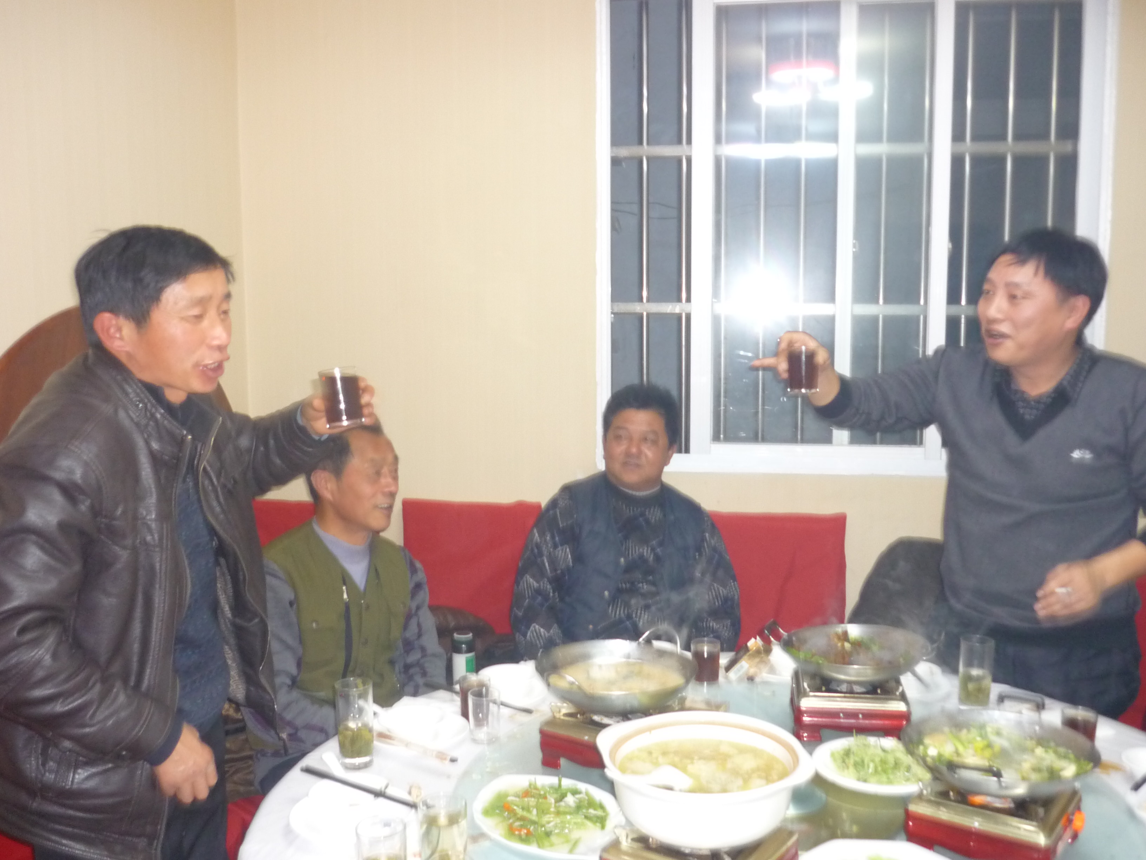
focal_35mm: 33
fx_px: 1093
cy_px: 430
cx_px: 573
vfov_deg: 42.9
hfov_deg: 55.4
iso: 320
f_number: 2.8
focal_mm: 5.5
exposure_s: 1/8
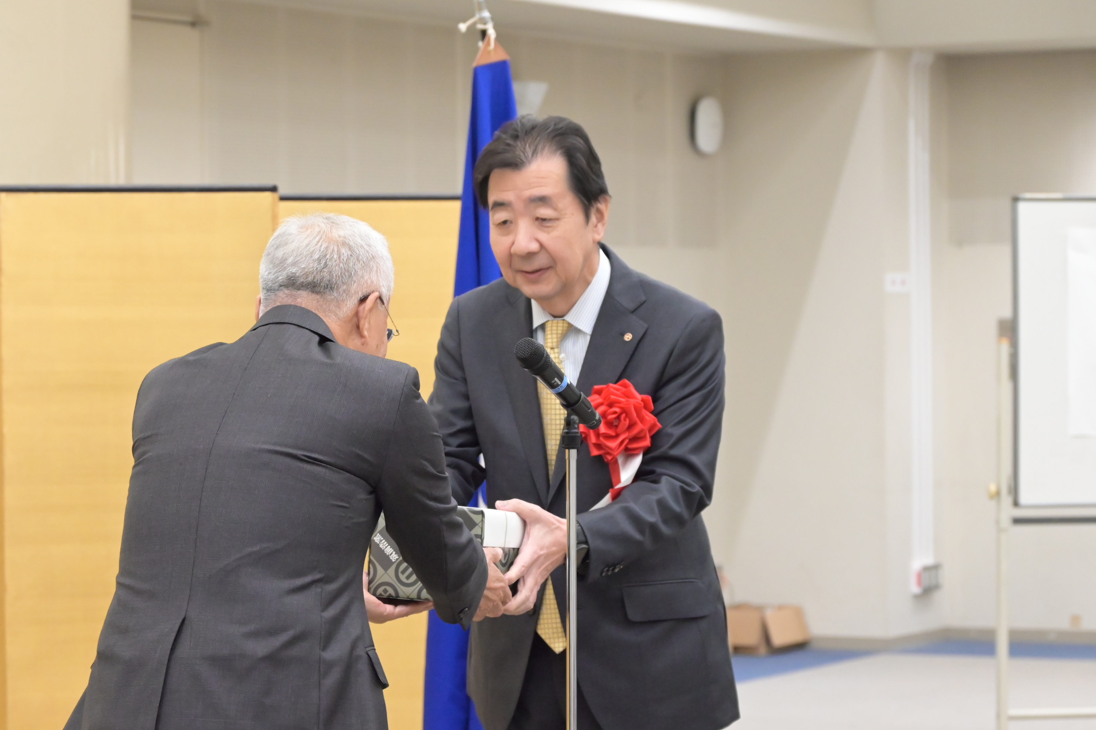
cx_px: 388
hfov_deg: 17.0
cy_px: 445
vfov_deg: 11.4
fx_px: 3653
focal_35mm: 120
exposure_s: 1/100
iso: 6400
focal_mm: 90
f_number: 6.3
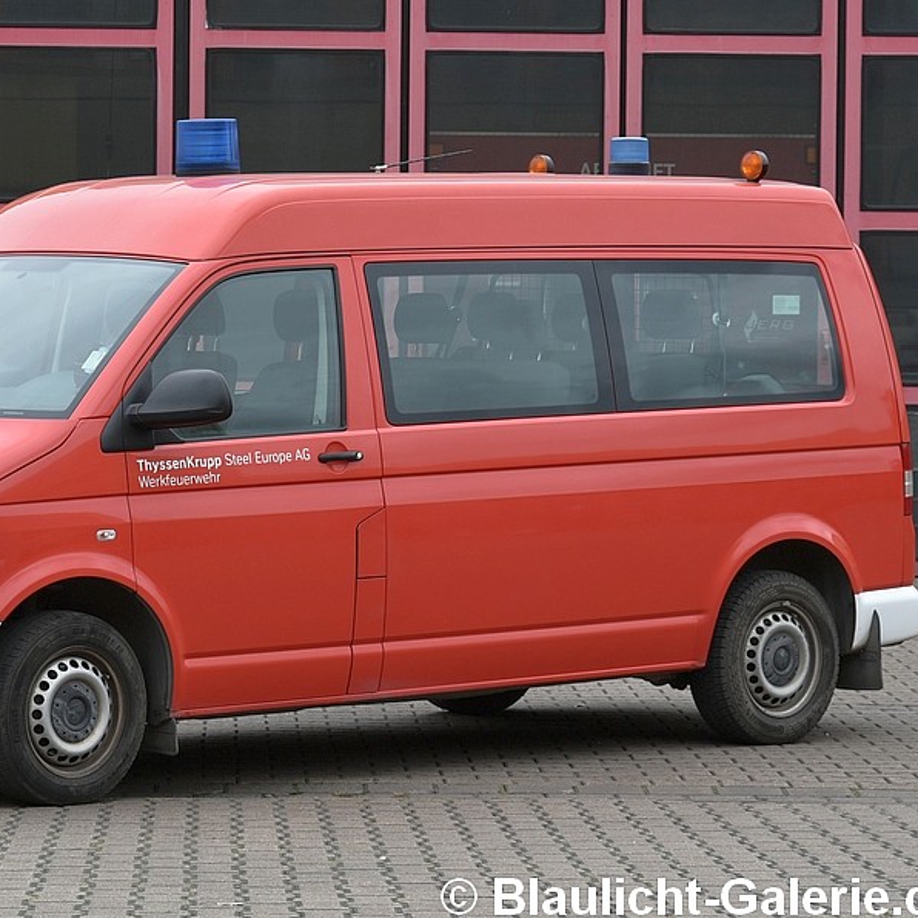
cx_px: 273
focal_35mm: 109
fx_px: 3270
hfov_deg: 15.9
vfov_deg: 16.0
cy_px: 457
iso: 400
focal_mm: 85
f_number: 7.1
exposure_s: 1/200
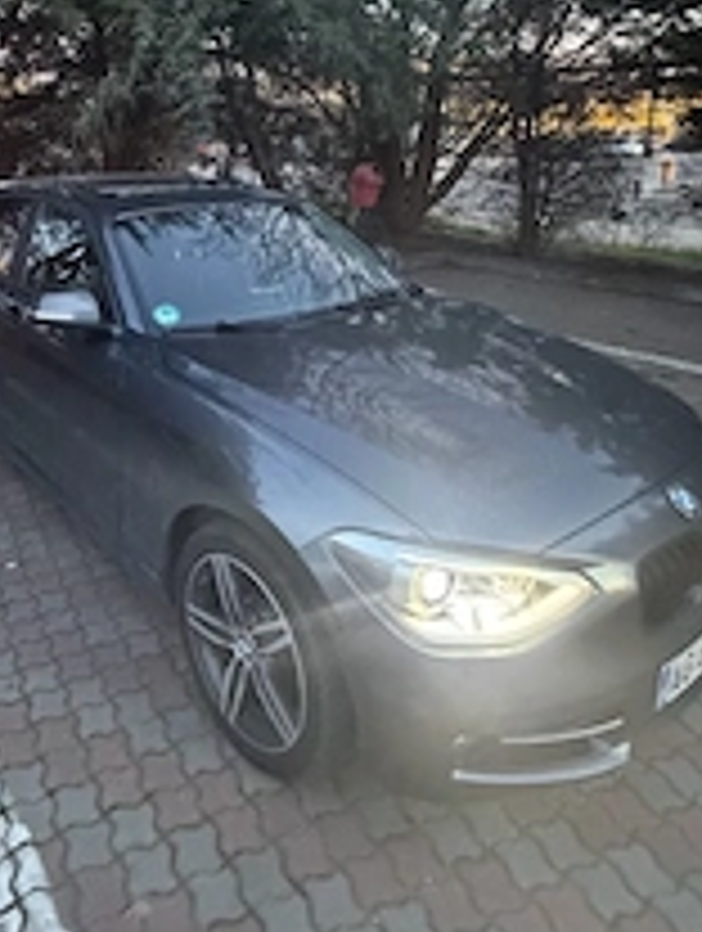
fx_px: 728
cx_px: 198
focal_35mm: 27
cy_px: 225
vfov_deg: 61.3
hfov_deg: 49.9
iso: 800
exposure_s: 1/50
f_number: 2.2
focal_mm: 2.22
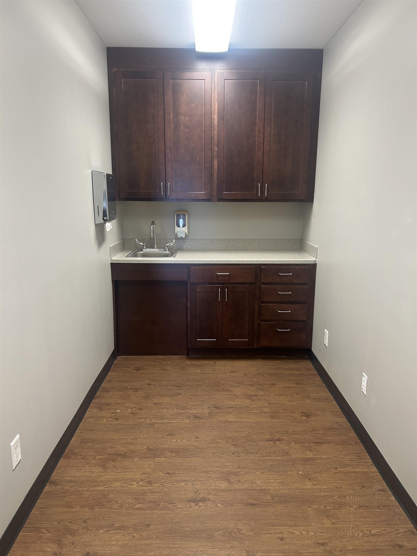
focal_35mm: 26
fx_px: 418
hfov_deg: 53.1
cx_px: 208
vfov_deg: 67.3
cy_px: 278
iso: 100
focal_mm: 5.7
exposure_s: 1/60
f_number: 1.5
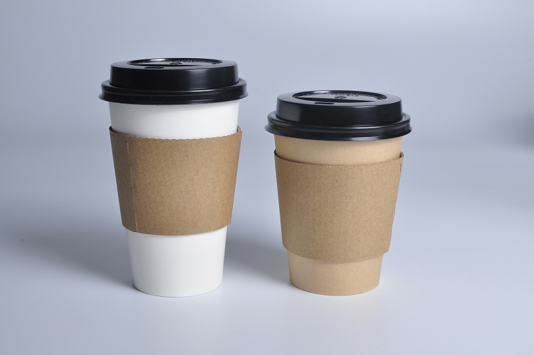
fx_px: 778
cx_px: 267
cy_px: 178
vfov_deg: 25.7
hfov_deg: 37.9
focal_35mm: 52
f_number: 16
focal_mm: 35
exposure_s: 1/125
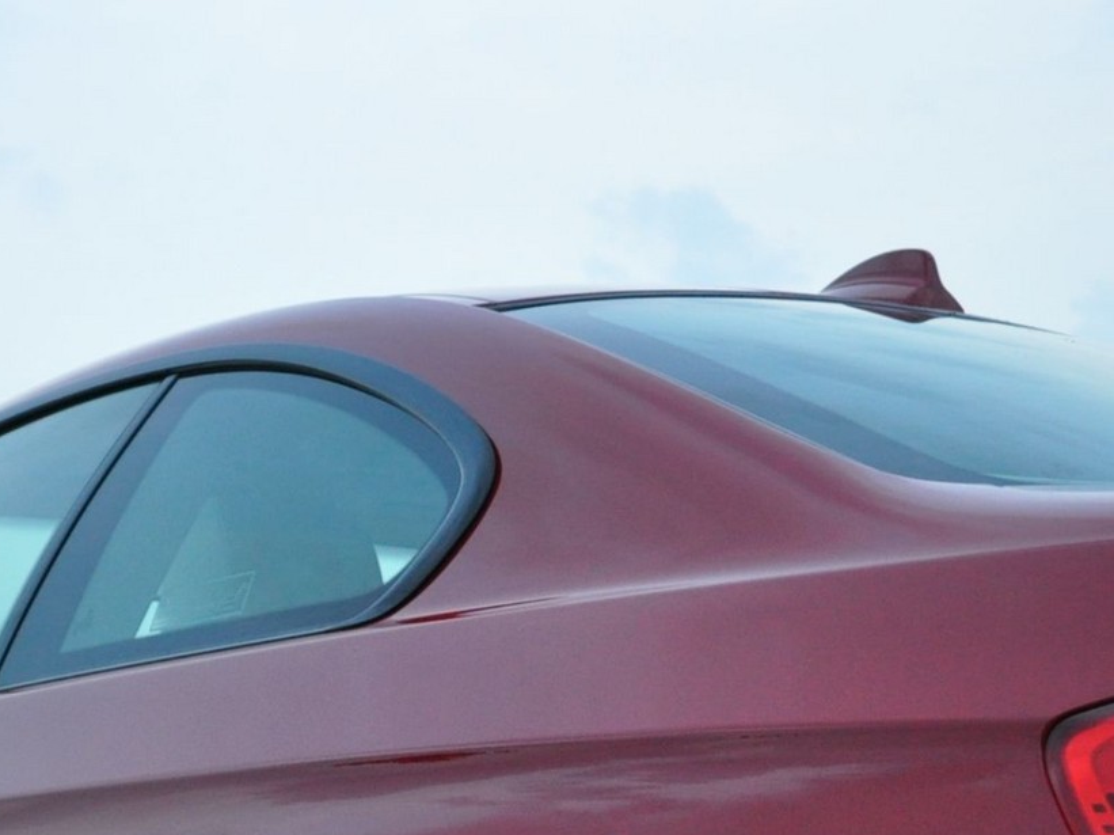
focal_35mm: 79
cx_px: 248
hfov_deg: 24.4
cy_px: 909
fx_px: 2541
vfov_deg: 18.0
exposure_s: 1/60
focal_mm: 18
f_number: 4
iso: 800
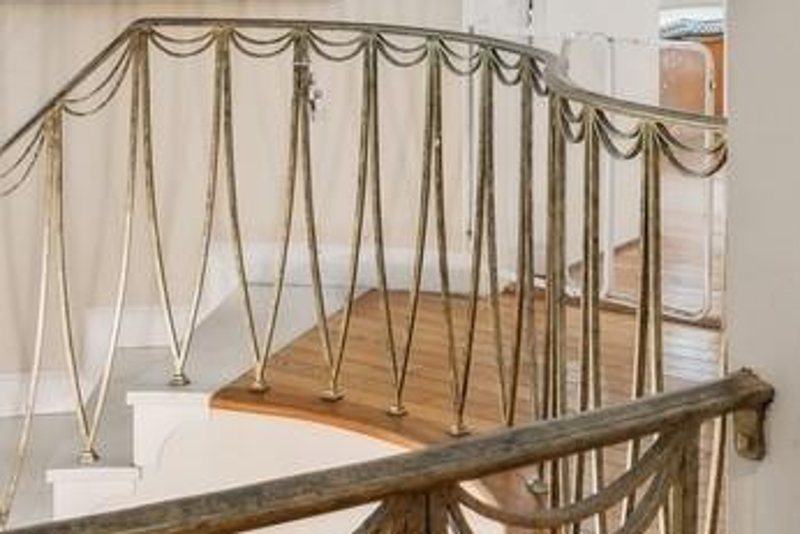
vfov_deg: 17.0
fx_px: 1727
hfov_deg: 25.4
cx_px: 701
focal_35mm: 78
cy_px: -66
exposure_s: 1/6
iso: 200
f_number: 9
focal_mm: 16.8
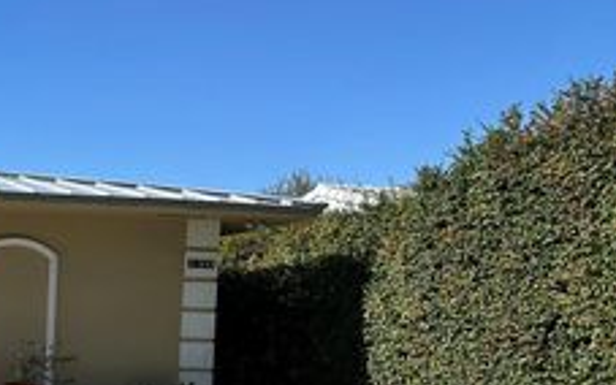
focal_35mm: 56
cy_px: 348
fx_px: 940
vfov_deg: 22.6
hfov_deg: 32.2
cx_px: -54
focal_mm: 6.86
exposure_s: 1/4184
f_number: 1.78
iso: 80
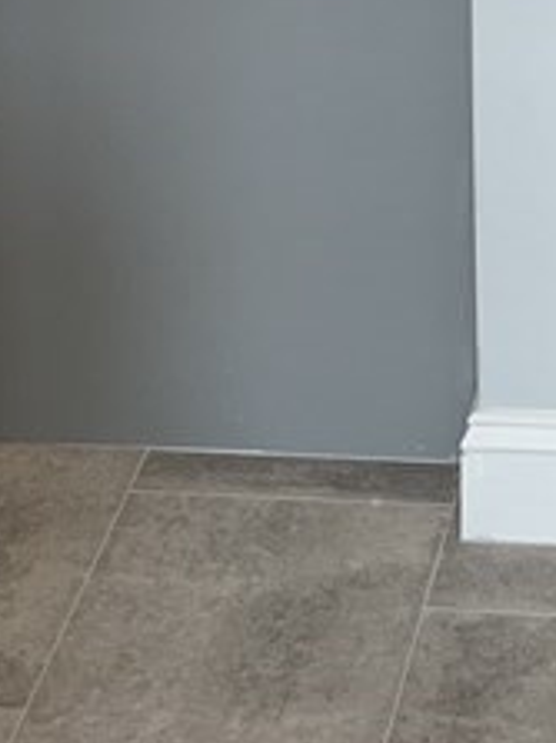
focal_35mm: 179
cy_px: -320
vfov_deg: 10.7
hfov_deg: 8.3
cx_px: 403
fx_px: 3837
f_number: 1.6
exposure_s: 1/148
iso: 40
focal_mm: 5.1
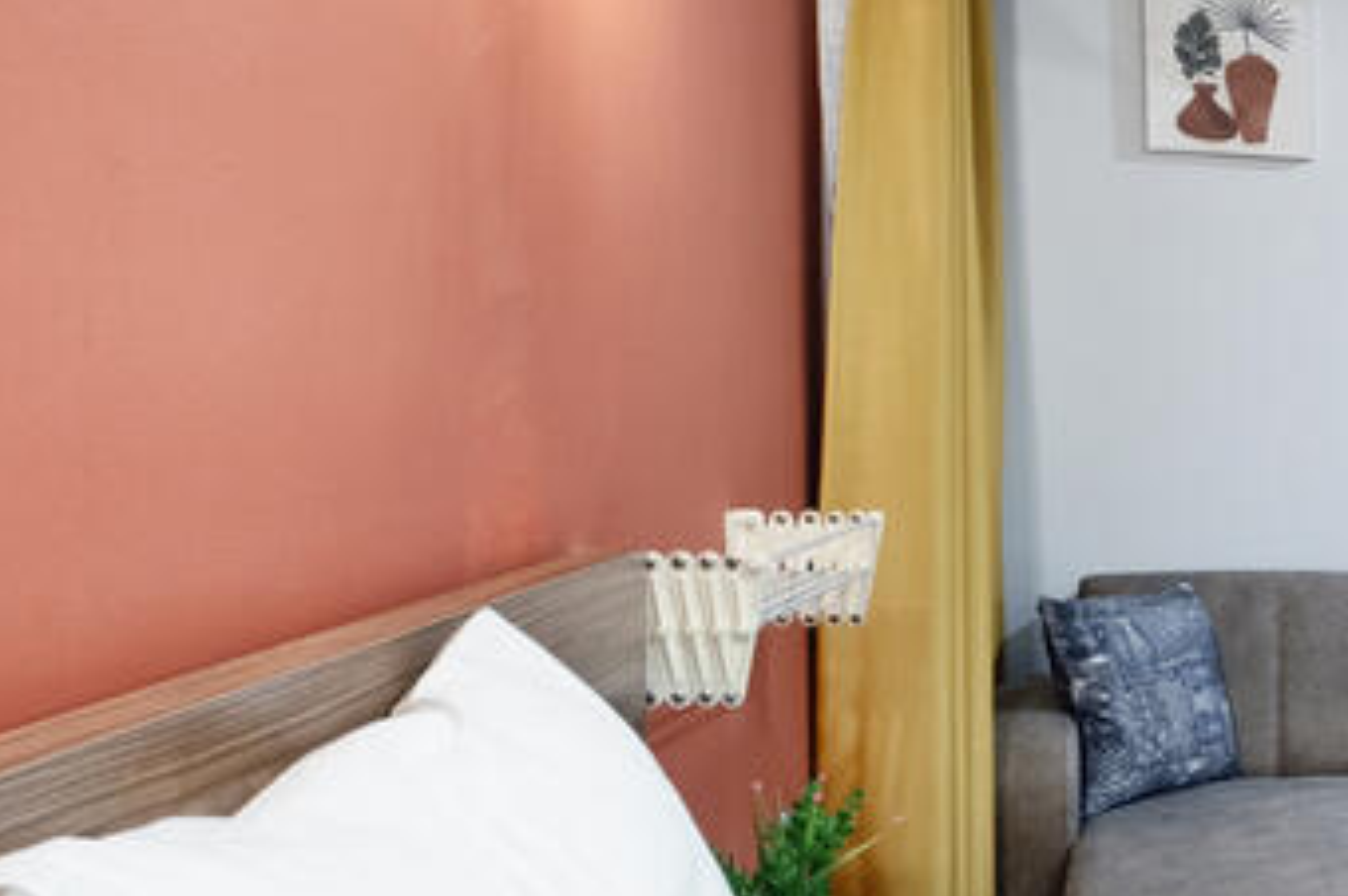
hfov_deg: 26.5
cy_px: 436
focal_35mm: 53
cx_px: 2050
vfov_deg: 25.5
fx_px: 1983
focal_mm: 10
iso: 250
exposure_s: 1.5
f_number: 8
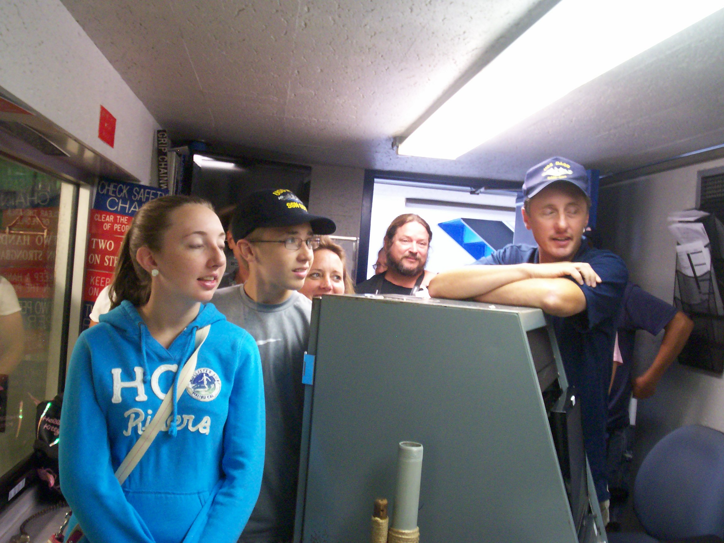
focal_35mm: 36
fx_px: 753
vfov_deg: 39.7
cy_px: 272
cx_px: 362
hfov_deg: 51.4
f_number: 4.5
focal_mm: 5.9
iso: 237
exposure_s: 1/8
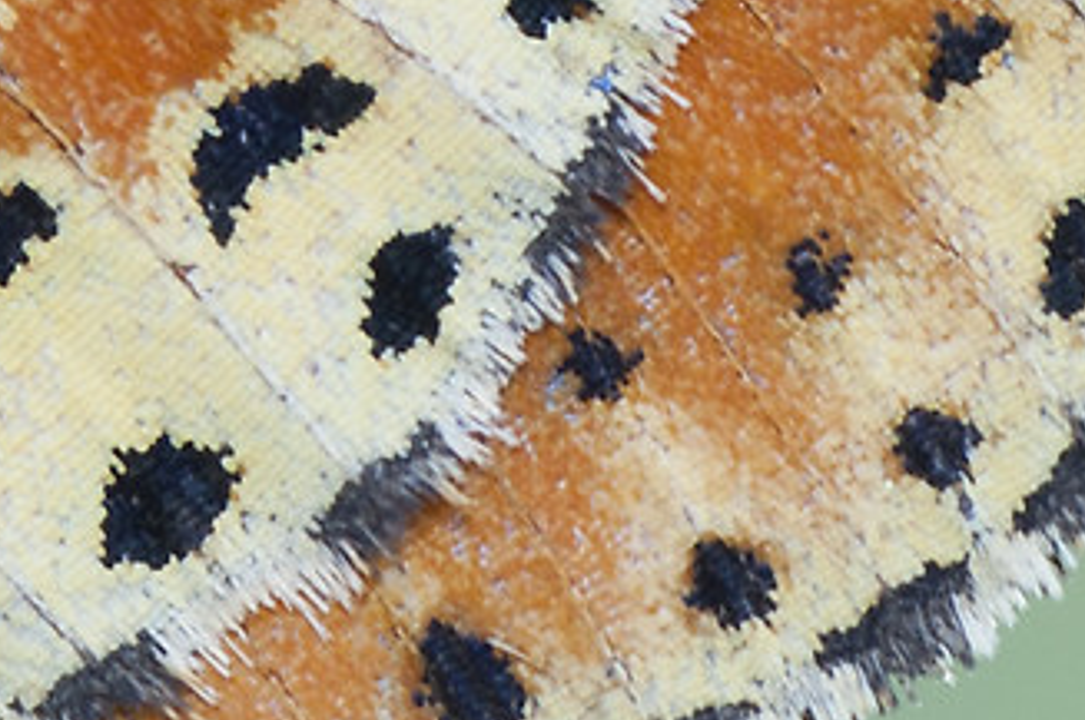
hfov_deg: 3.1
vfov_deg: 2.1
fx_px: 19892
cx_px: -418
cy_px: -839
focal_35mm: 661
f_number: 18
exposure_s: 1/25
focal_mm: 90
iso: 200
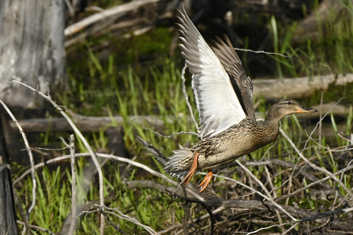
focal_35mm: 500
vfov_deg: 2.7
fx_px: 4901
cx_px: 176
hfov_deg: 4.1
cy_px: 118
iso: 800
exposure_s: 1/2000
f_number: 10
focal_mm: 500
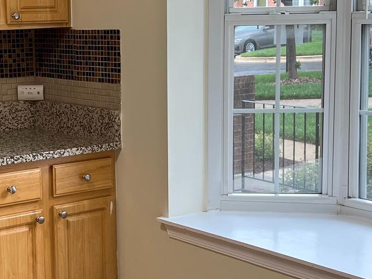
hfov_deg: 23.8
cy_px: 136
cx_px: 86
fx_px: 871
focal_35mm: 81
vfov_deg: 18.2
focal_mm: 5.7
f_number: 1.5
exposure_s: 1/120
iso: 100
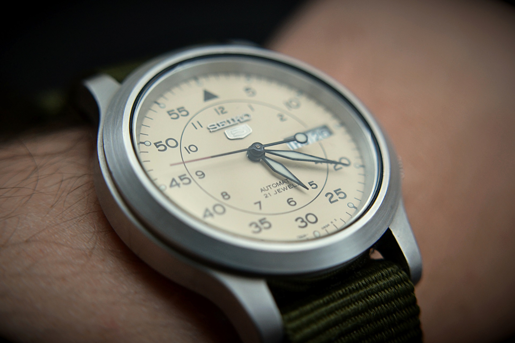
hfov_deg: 43.6
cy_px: 172
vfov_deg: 29.9
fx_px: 644
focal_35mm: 45
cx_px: 258
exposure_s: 1/80
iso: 400
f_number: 4.5
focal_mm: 30
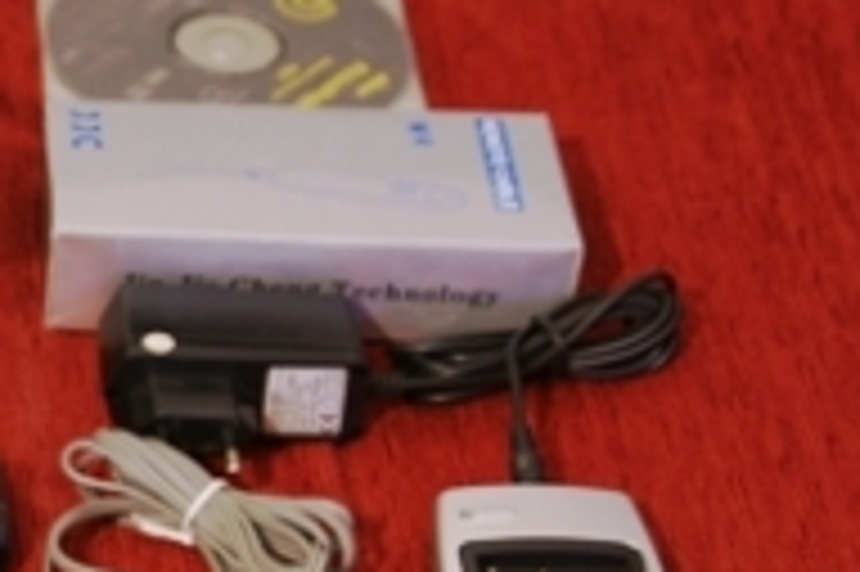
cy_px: 480
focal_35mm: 154
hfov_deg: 12.7
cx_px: -383
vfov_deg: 8.8
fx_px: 3687
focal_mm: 35
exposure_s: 1/1.67
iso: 200
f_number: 3.2
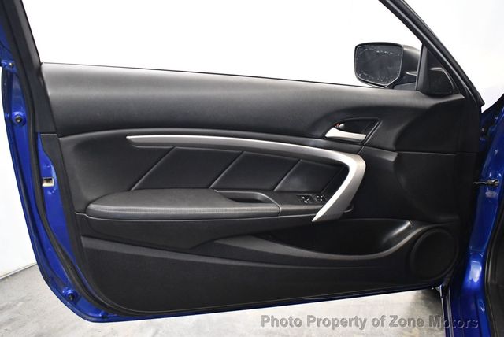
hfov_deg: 53.1
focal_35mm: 36
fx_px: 504
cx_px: 252
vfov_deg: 36.9
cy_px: 168
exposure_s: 1/80
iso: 3200
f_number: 3.5
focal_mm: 18
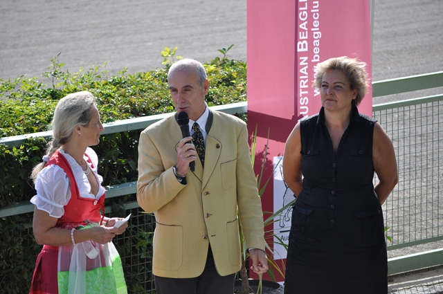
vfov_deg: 6.1
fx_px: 2765
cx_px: 222
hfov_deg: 9.2
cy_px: 147
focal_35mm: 225
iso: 200
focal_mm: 150
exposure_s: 1/500
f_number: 5.6
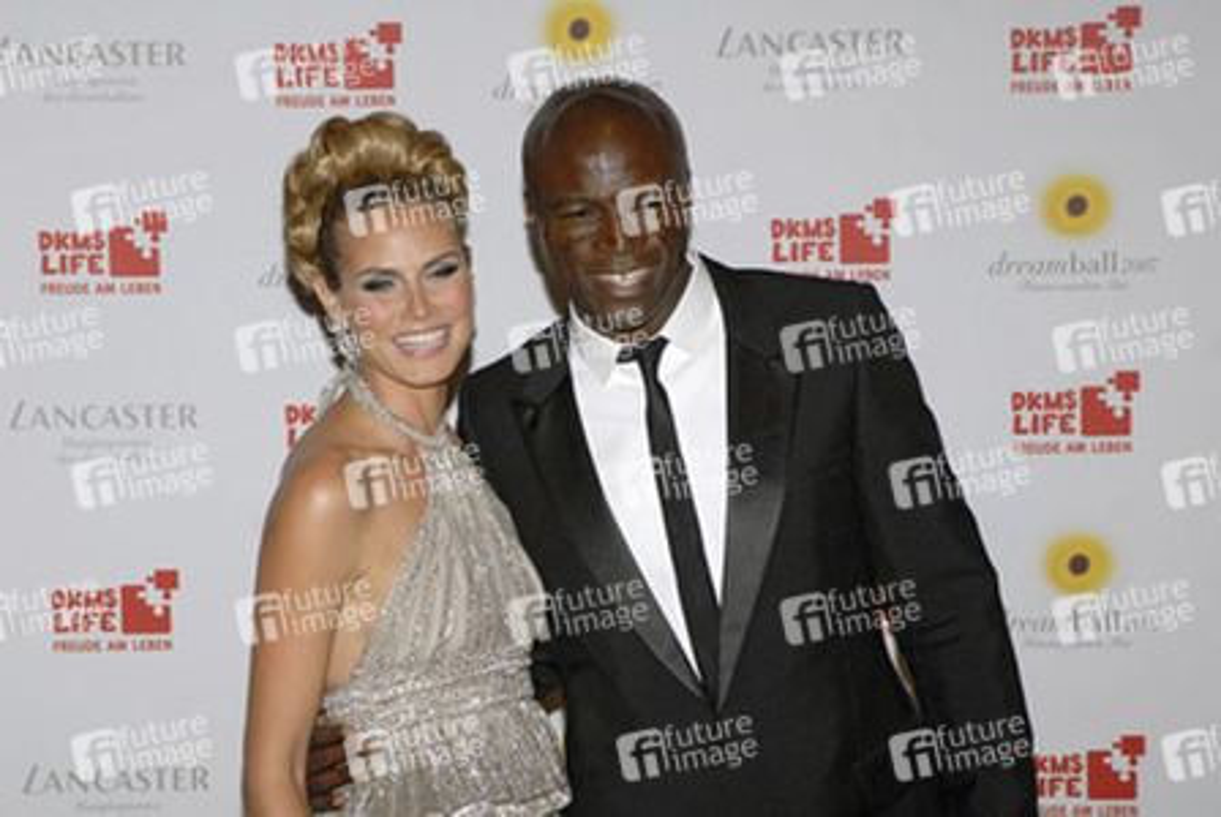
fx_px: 3566
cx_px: 610
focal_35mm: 105
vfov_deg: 13.1
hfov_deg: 19.4
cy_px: 408
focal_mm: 70
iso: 400
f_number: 5
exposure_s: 1/125
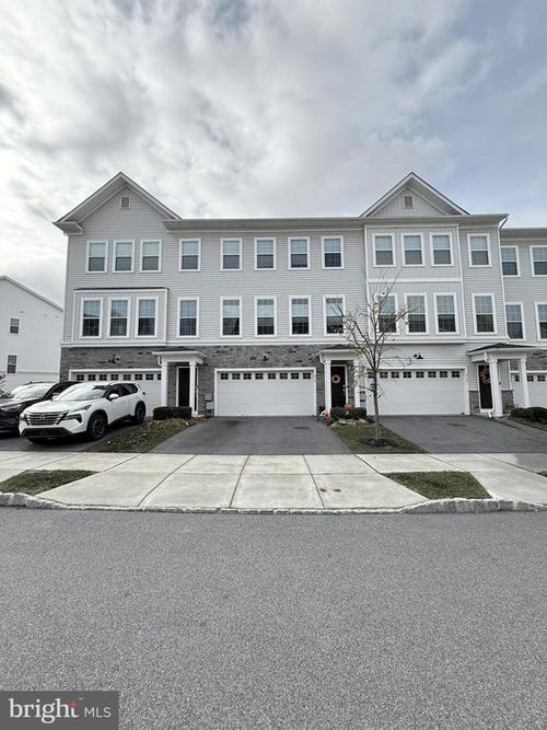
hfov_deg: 85.7
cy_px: 365
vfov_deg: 102.1
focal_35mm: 14
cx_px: 274
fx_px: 295
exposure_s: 1/1534
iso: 64
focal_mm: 2.22
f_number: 2.2
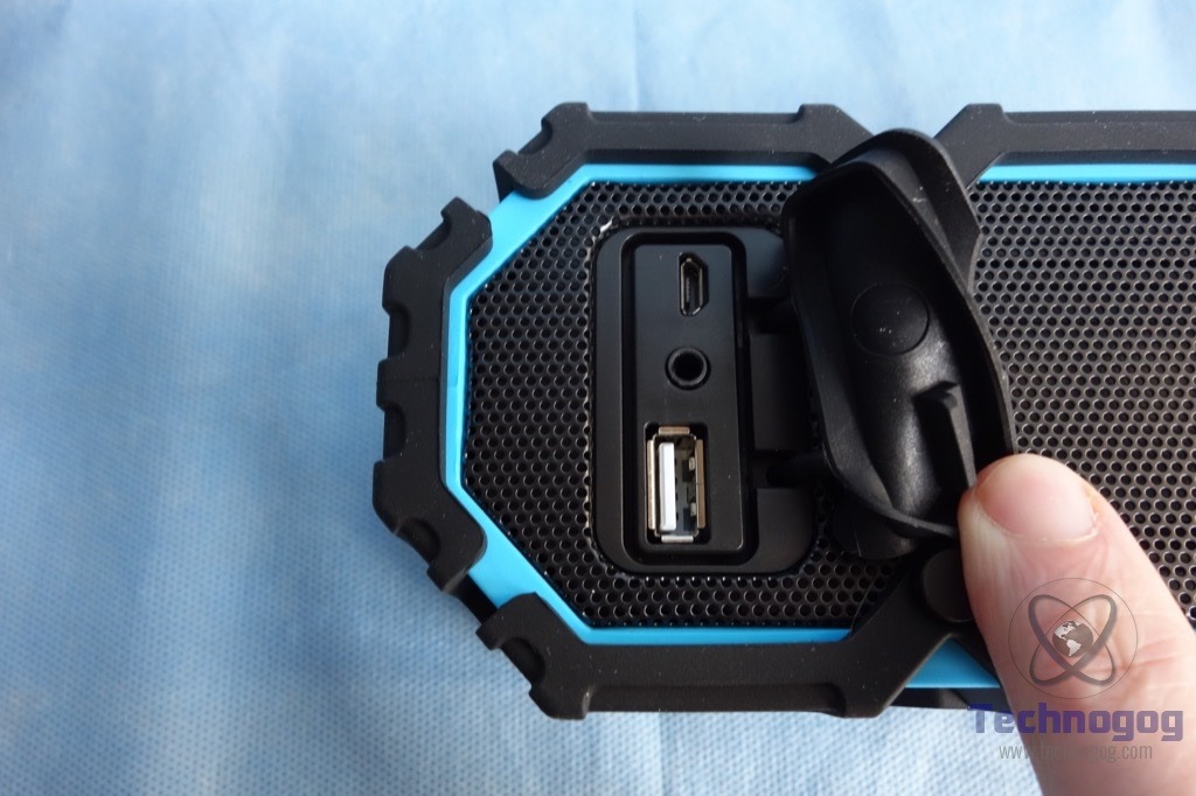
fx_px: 930
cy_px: 398
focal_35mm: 28
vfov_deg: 46.4
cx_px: 598
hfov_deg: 65.5
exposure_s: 1/30
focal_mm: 10.4
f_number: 5.6
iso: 640
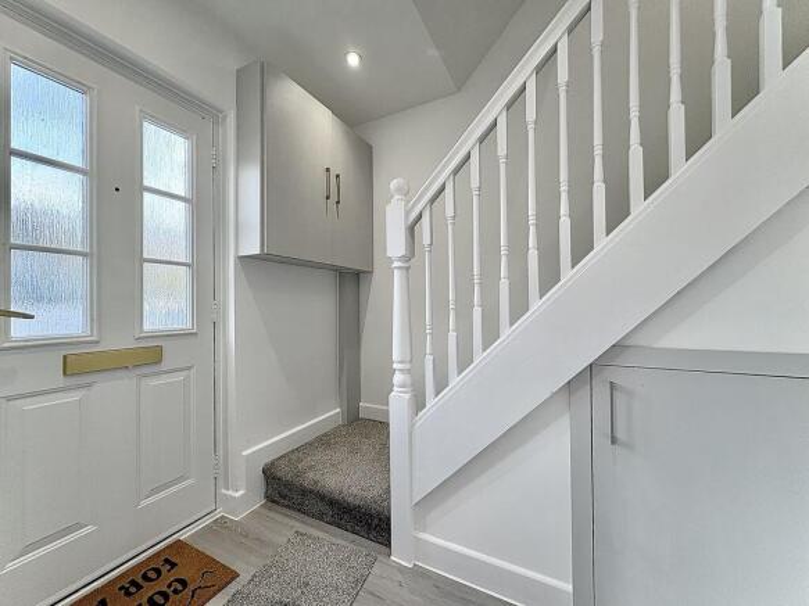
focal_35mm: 14
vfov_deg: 85.7
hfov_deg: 102.1
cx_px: 404
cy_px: 303
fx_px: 327
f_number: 2.2
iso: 100
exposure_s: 1/100
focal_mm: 2.22
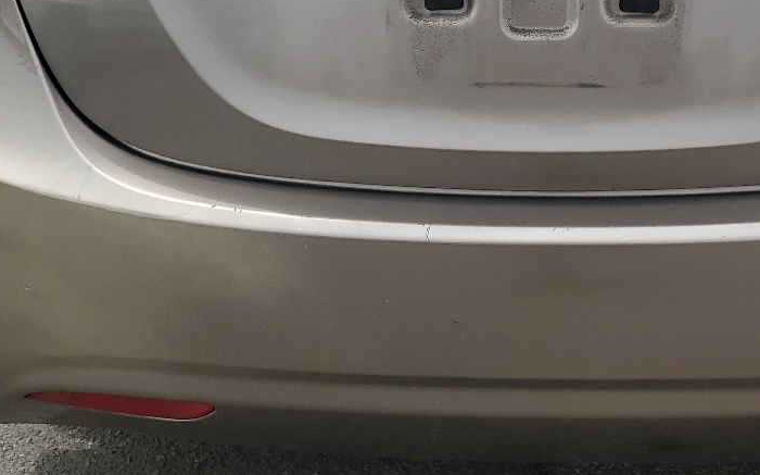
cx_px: 529
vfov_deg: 19.9
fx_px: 1304
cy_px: -16
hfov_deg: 32.1
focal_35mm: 63
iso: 50
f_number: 1.5
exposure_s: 1/5000
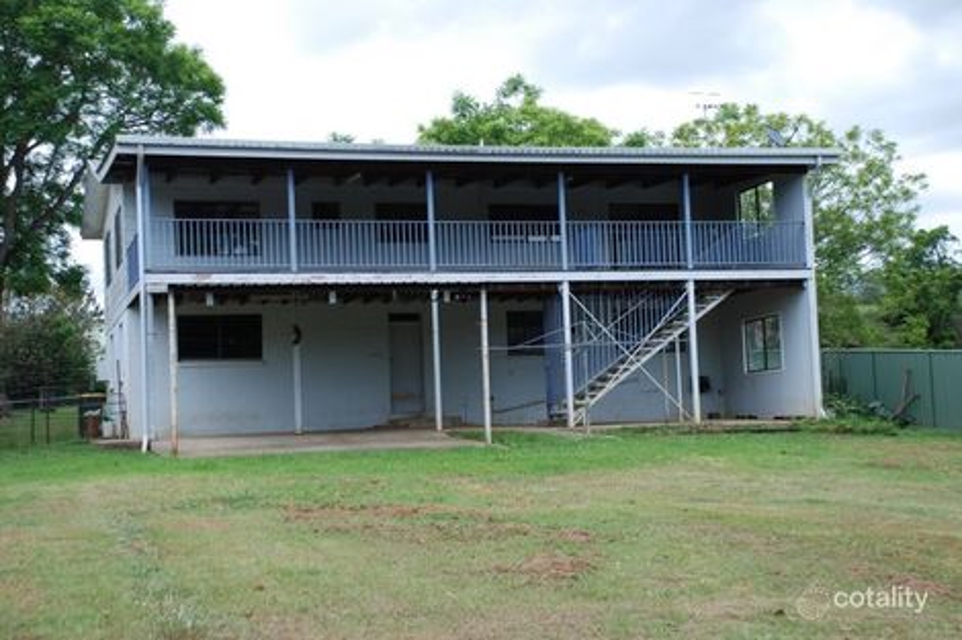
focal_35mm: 60
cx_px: 481
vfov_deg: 22.6
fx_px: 1603
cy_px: 320
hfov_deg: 33.4
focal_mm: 40
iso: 100
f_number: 5.6
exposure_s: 1/125
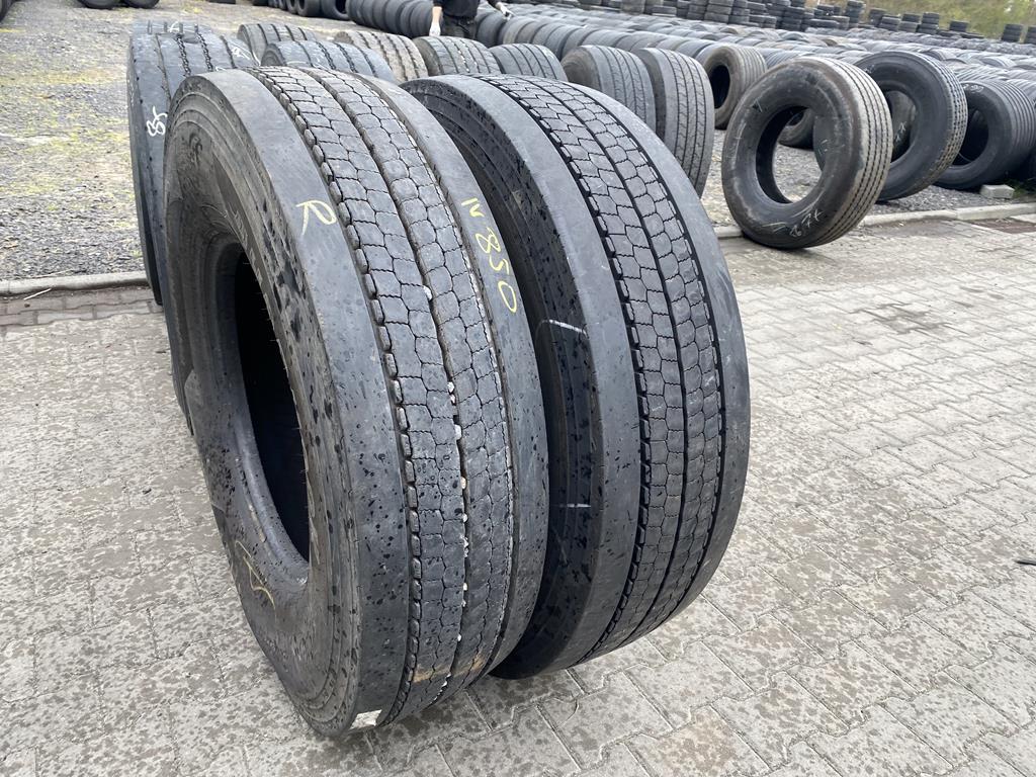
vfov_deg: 53.1
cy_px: 388
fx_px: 778
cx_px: 518
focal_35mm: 26
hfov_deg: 67.3
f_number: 1.8
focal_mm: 4.25
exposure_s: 1/337
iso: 32
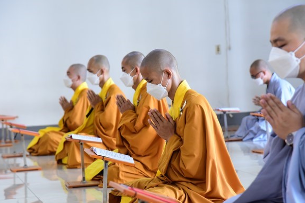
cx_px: 163
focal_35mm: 136
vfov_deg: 10.1
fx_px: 1152
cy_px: 111
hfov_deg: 15.1
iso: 4000
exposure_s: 1/125
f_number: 5.6
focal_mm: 120
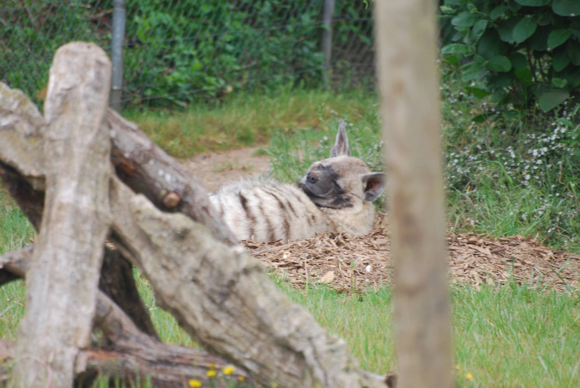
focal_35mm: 450
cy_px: 194
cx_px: 290
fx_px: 7259
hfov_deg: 4.6
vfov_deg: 3.1
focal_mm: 300
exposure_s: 1/125
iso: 250
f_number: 5.6
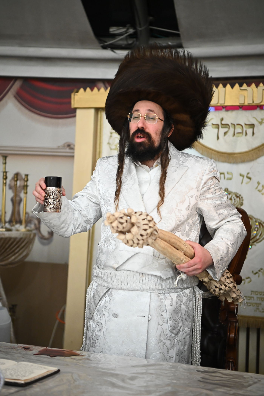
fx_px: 770
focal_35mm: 70
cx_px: 132
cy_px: 198
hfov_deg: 19.5
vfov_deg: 28.8
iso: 3200
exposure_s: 1/160
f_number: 3.2
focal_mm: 70
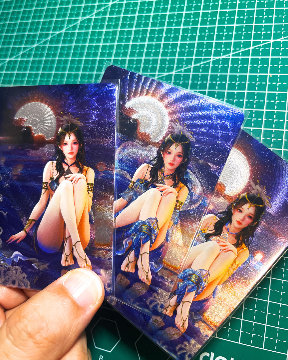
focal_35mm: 28
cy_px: 171
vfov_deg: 62.2
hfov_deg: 51.5
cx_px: 141
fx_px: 298
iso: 83
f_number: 1.6
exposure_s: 1/49
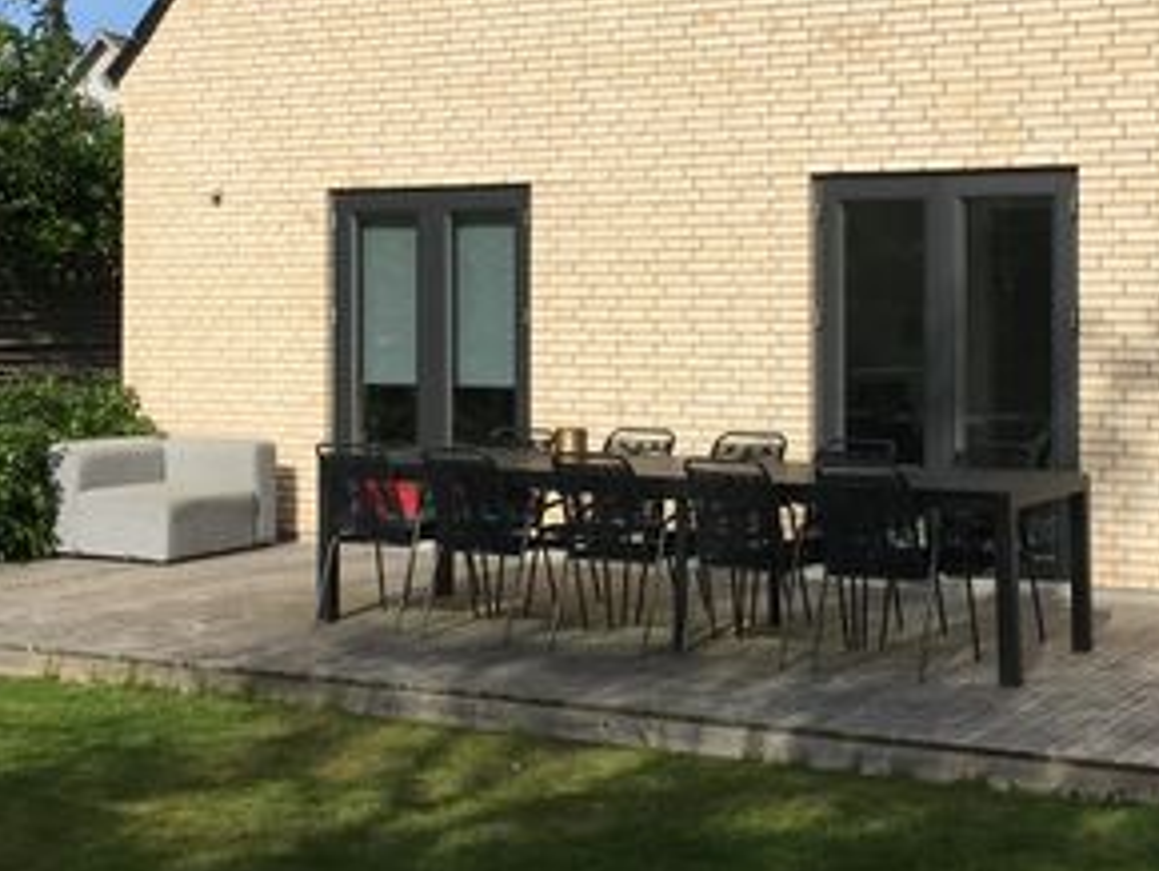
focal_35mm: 60
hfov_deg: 32.1
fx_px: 2011
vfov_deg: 24.3
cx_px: 683
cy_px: 272
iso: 25
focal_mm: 4.15
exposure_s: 1/2198
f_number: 2.2
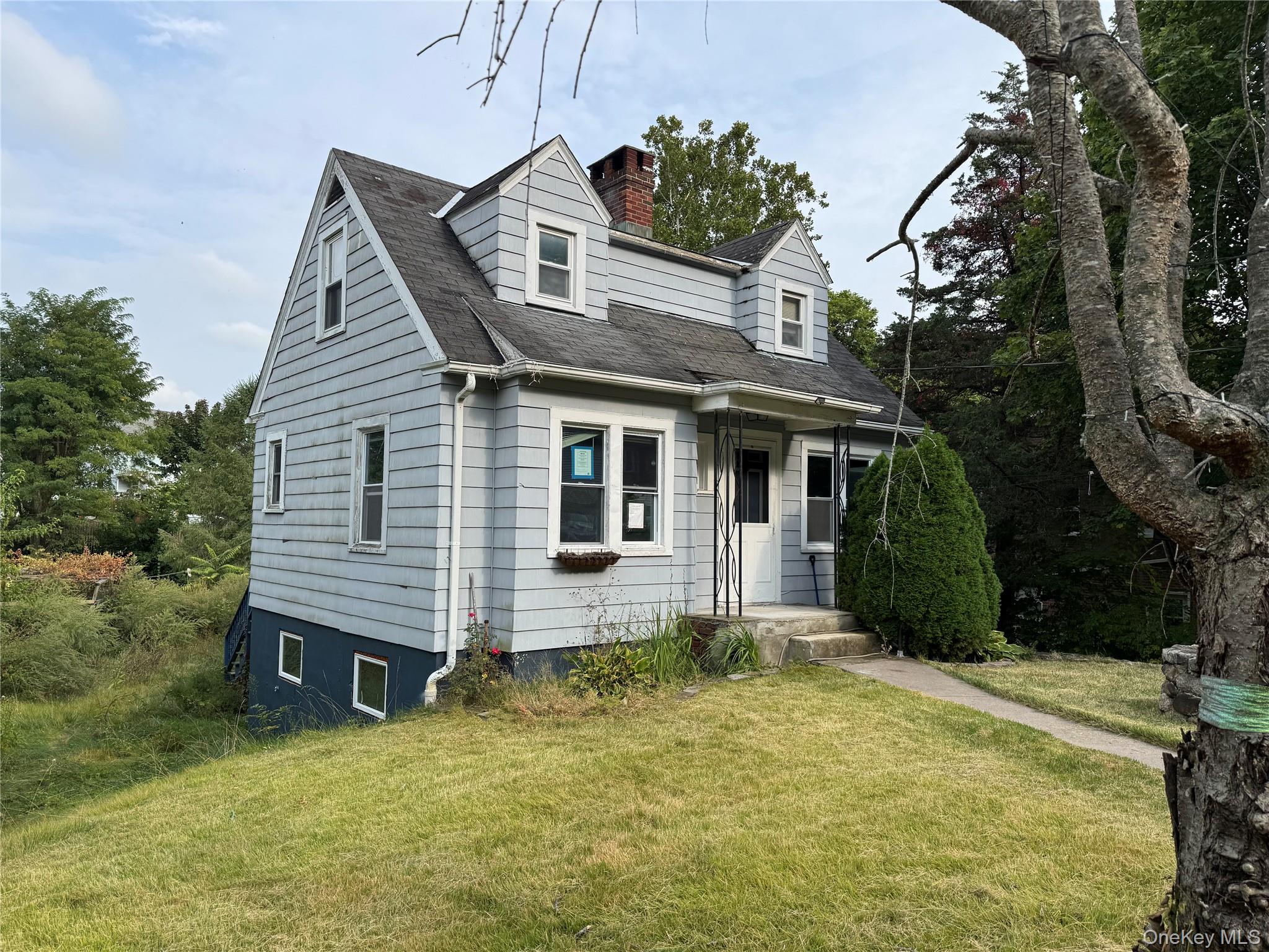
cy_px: 476
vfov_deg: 56.8
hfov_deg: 71.6
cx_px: 634
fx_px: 880
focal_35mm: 24
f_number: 1.78
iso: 80
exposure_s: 1/2506
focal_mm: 6.76
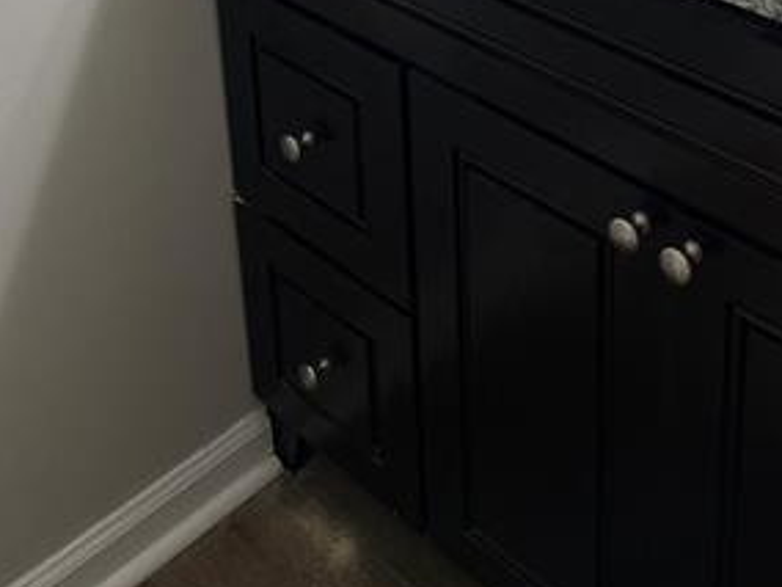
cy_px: -223
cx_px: 573
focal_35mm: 55
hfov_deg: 34.3
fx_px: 1242
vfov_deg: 22.9
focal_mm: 5.7
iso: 64
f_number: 1.5
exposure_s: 1/120
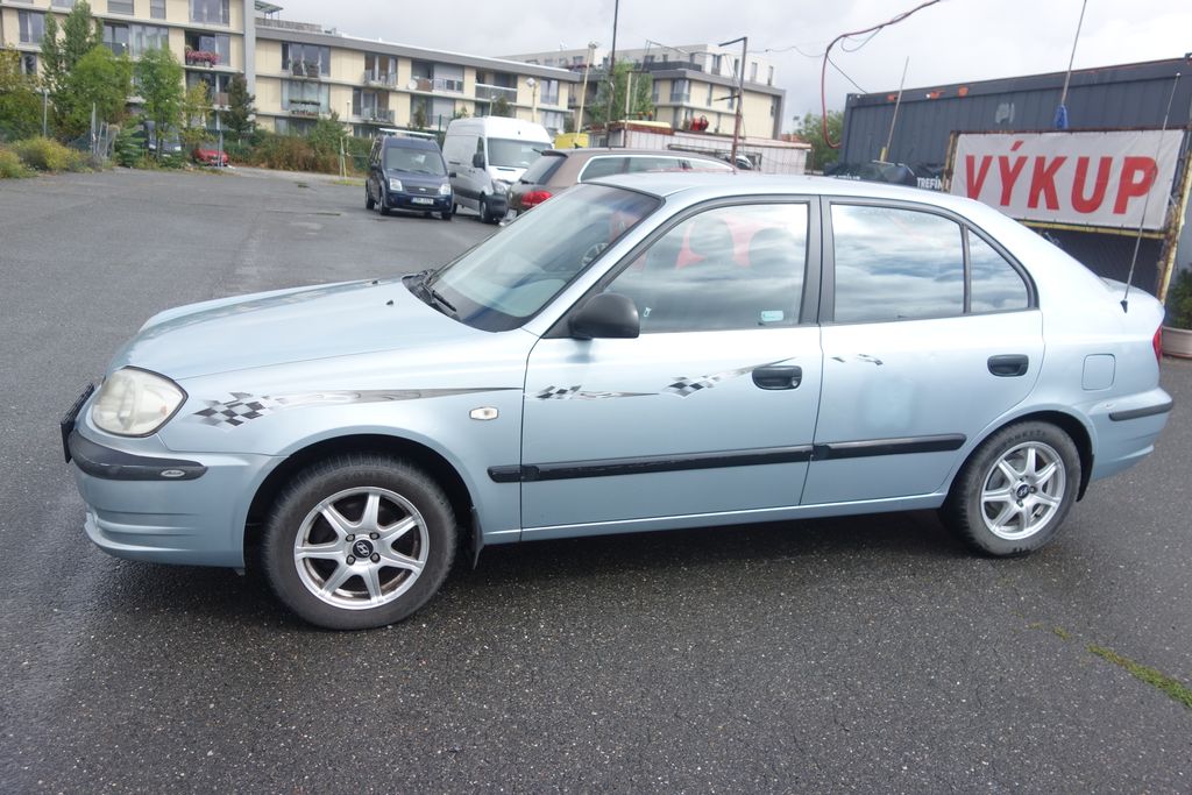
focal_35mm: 28
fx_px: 927
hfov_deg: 65.5
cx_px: 596
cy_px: 398
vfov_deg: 46.4
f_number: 2.2
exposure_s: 1/2000
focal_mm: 10.4
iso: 125
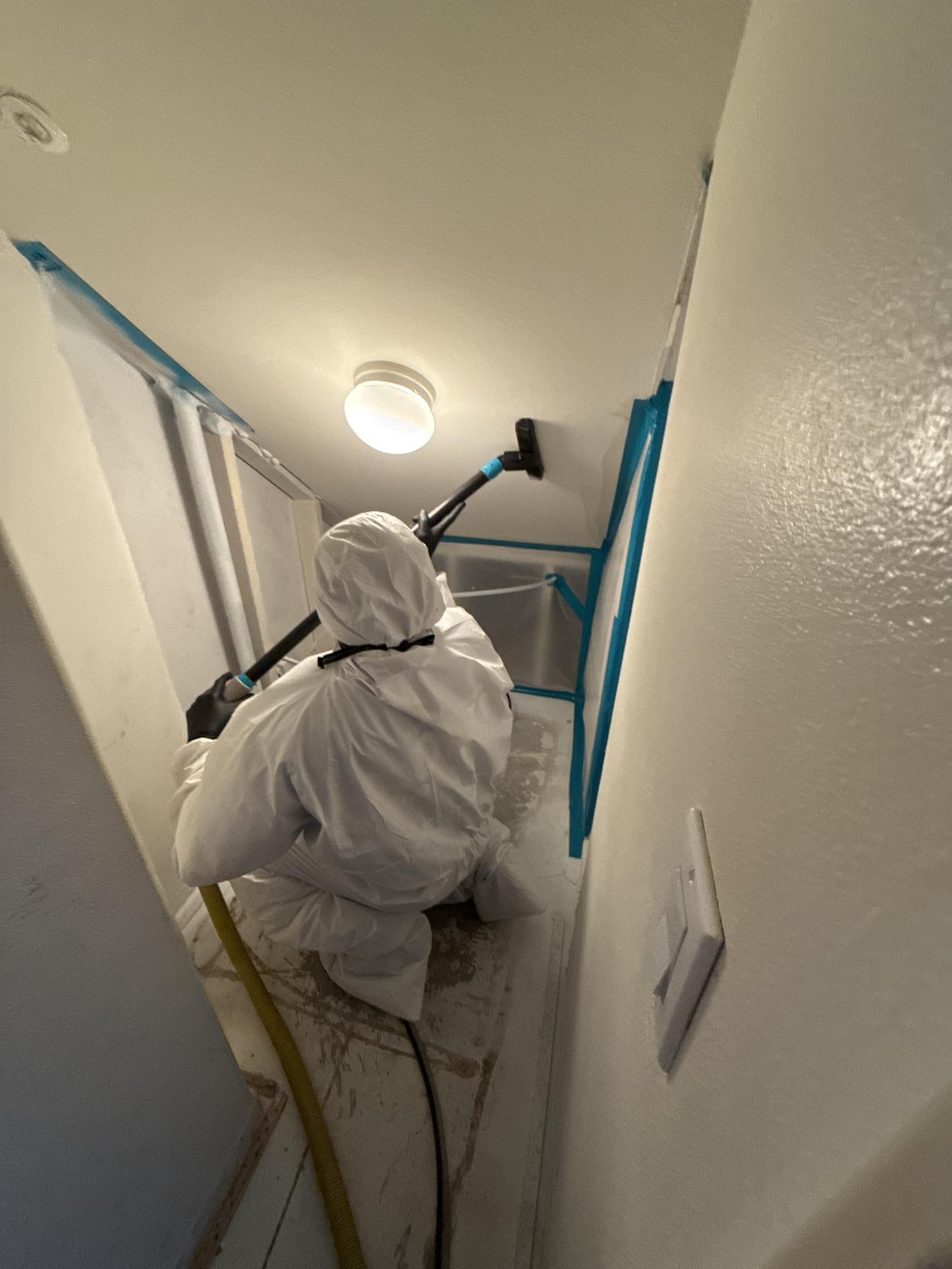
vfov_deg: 102.1
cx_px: 476
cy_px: 634
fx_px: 513
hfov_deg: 85.7
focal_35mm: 14
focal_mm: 2.22
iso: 500
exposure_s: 1/60
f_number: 2.2
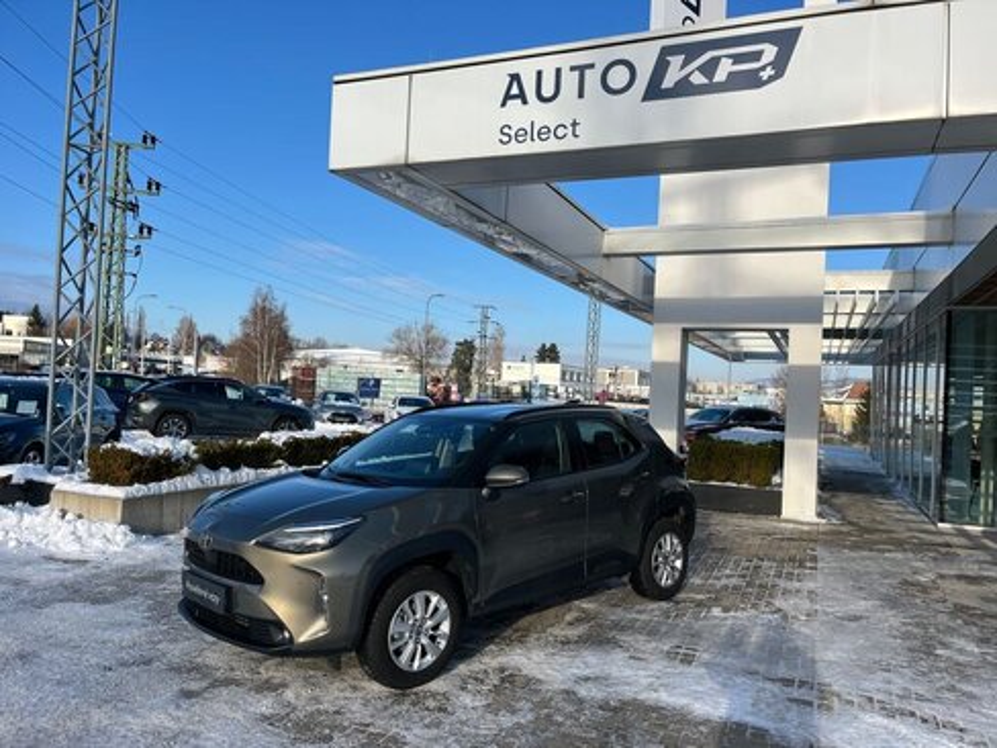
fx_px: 749
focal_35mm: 26
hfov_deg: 67.3
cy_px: 374
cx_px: 498
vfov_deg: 53.1
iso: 50
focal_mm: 5.1
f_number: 1.6
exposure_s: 1/1695
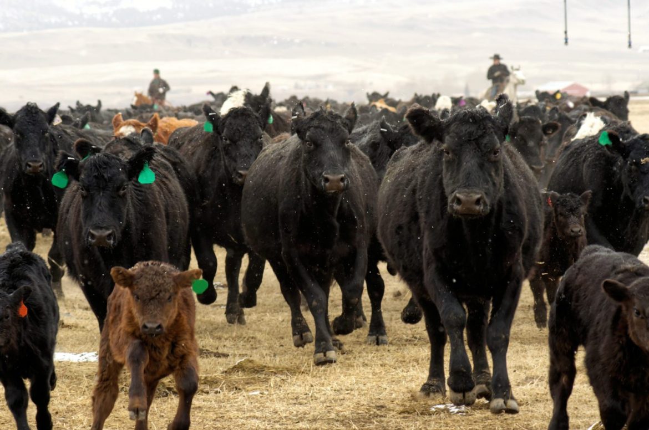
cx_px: 324
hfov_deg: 11.4
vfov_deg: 7.6
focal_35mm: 180
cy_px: 215
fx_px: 3240
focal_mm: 120
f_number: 8
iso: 320
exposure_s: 1/320
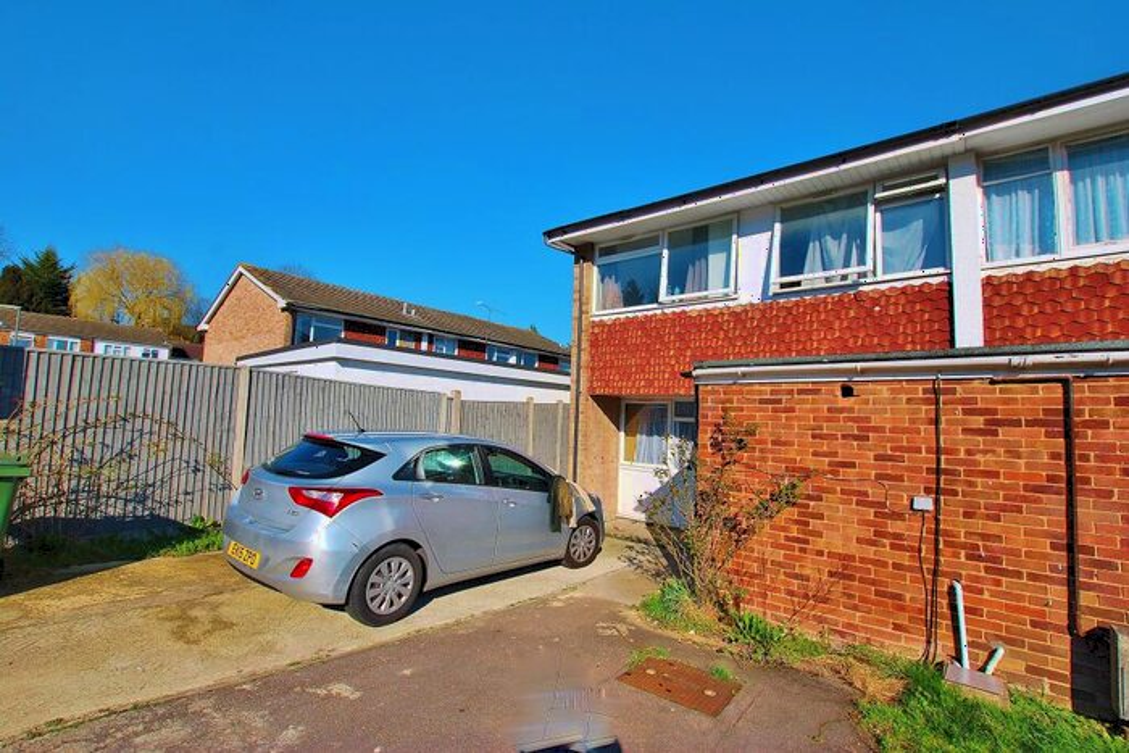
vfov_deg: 77.4
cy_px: 376
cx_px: 564
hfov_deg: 100.4
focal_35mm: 15
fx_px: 470
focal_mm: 10
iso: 100
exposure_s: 1/250
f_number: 8
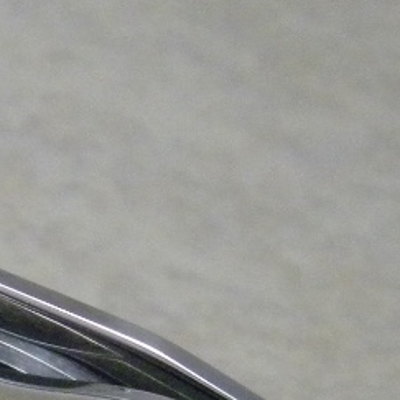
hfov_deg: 7.1
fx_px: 3190
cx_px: -59
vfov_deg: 7.1
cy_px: 500
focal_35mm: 244
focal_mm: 12.2
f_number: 4.3
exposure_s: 1/62.4
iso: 800
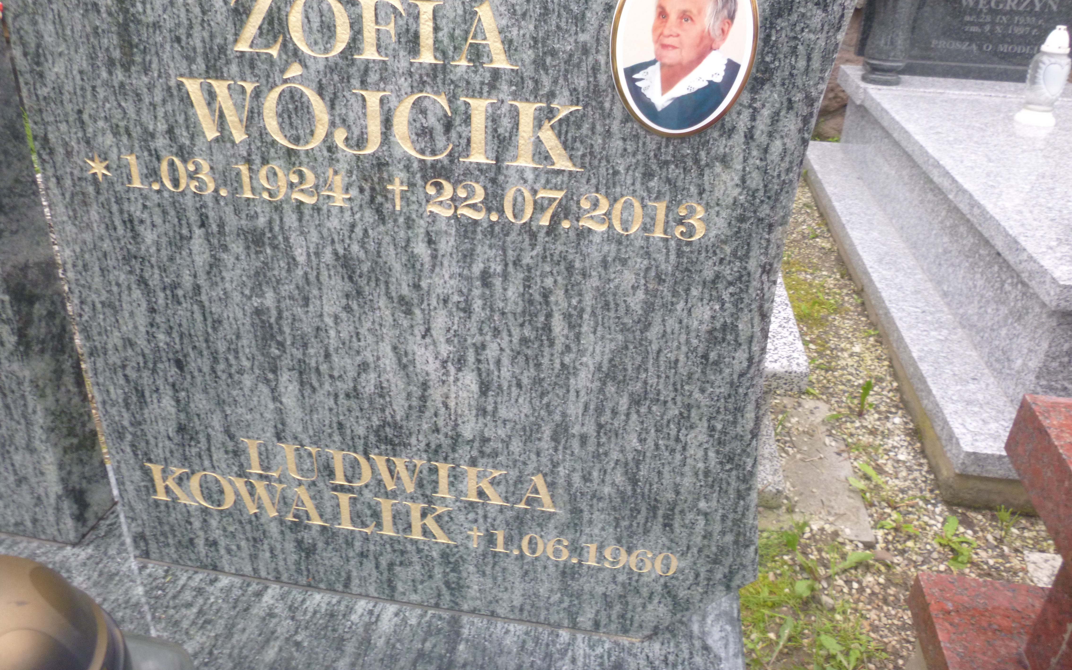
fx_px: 789
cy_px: 267
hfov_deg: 68.4
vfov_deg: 45.8
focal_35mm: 27
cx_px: 534
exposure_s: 1/60
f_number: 3.9
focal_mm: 4.5
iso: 125
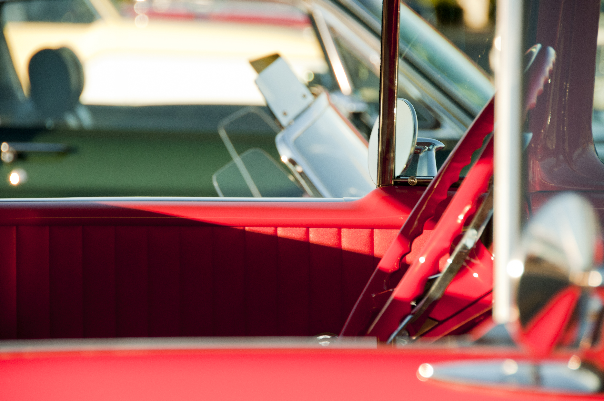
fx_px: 3393
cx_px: 302
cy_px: 200
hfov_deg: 10.2
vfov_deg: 6.8
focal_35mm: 202
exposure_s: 1/320
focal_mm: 135
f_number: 5.6
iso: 400
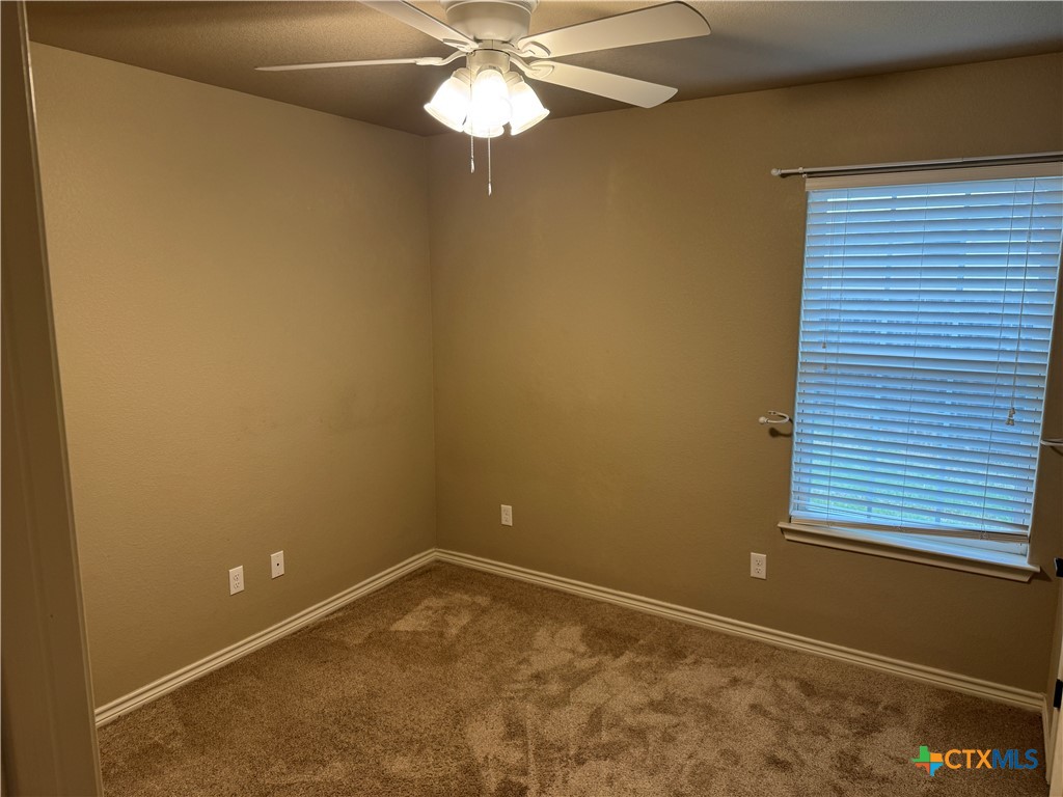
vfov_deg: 56.8
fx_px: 737
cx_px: 532
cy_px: 398
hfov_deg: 71.6
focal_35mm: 24
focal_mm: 6.76
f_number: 1.78
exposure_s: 1/60
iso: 125
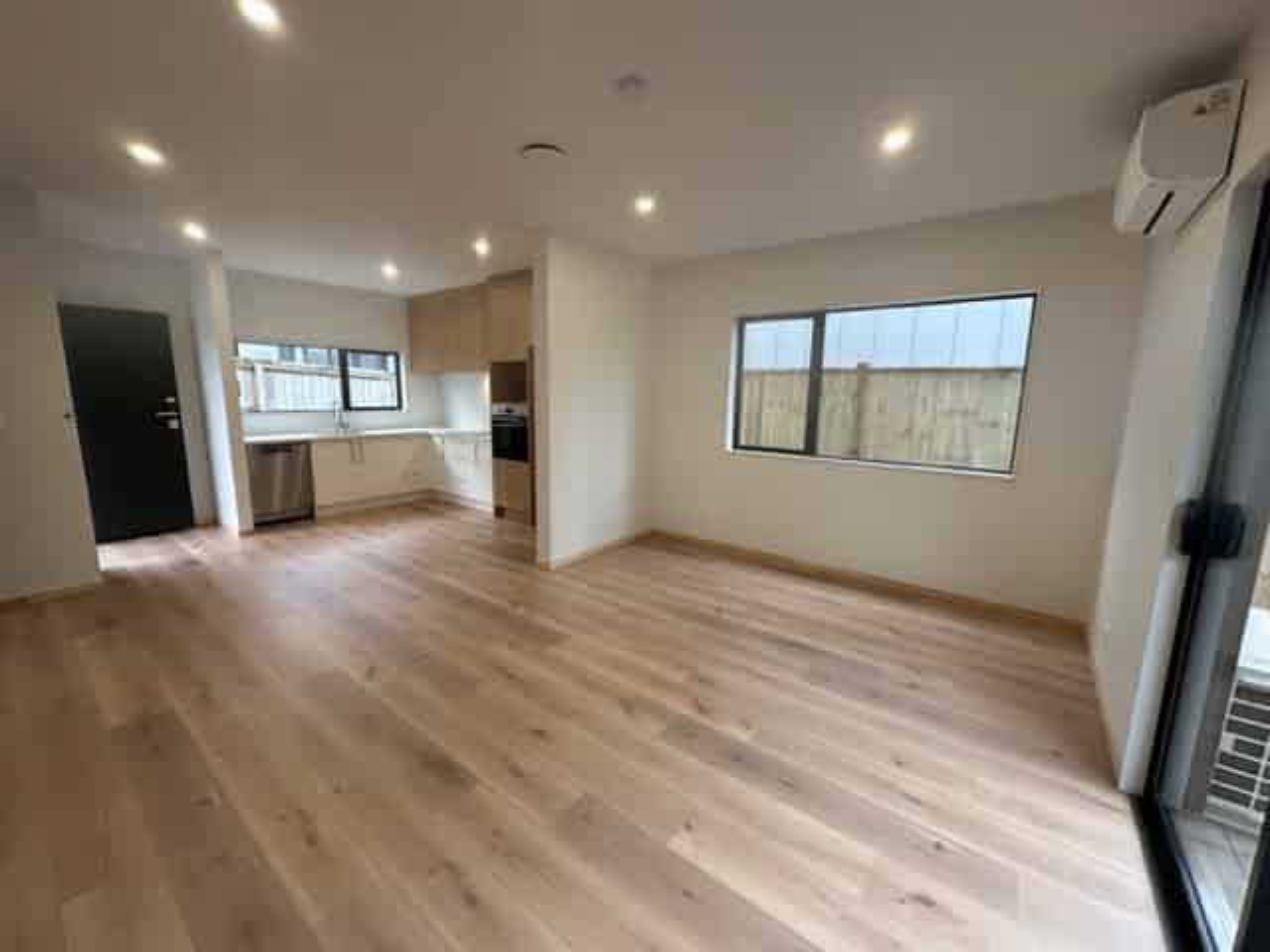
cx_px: 635
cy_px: 476
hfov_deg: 102.1
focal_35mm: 14
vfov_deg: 85.7
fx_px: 514
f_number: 2.2
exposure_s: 1/100
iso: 80
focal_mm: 2.22
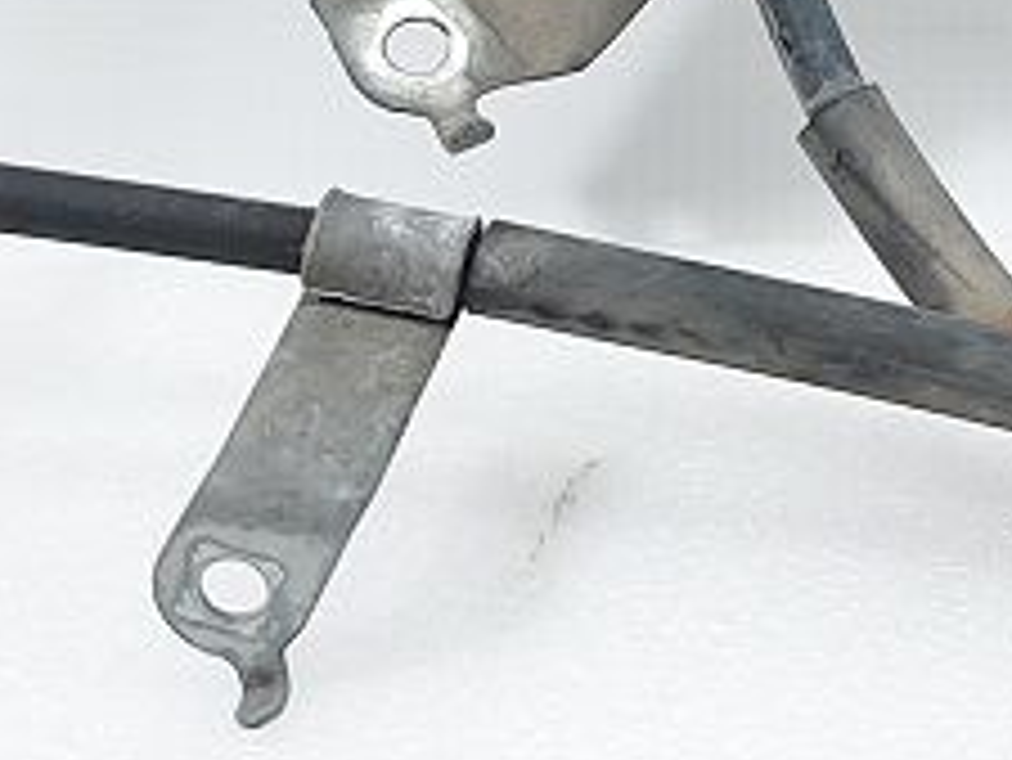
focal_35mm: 148
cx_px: 1567
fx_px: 4329
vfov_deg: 9.5
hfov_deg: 12.6
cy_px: -679
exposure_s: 1/50
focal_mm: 5.23
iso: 64
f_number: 1.8
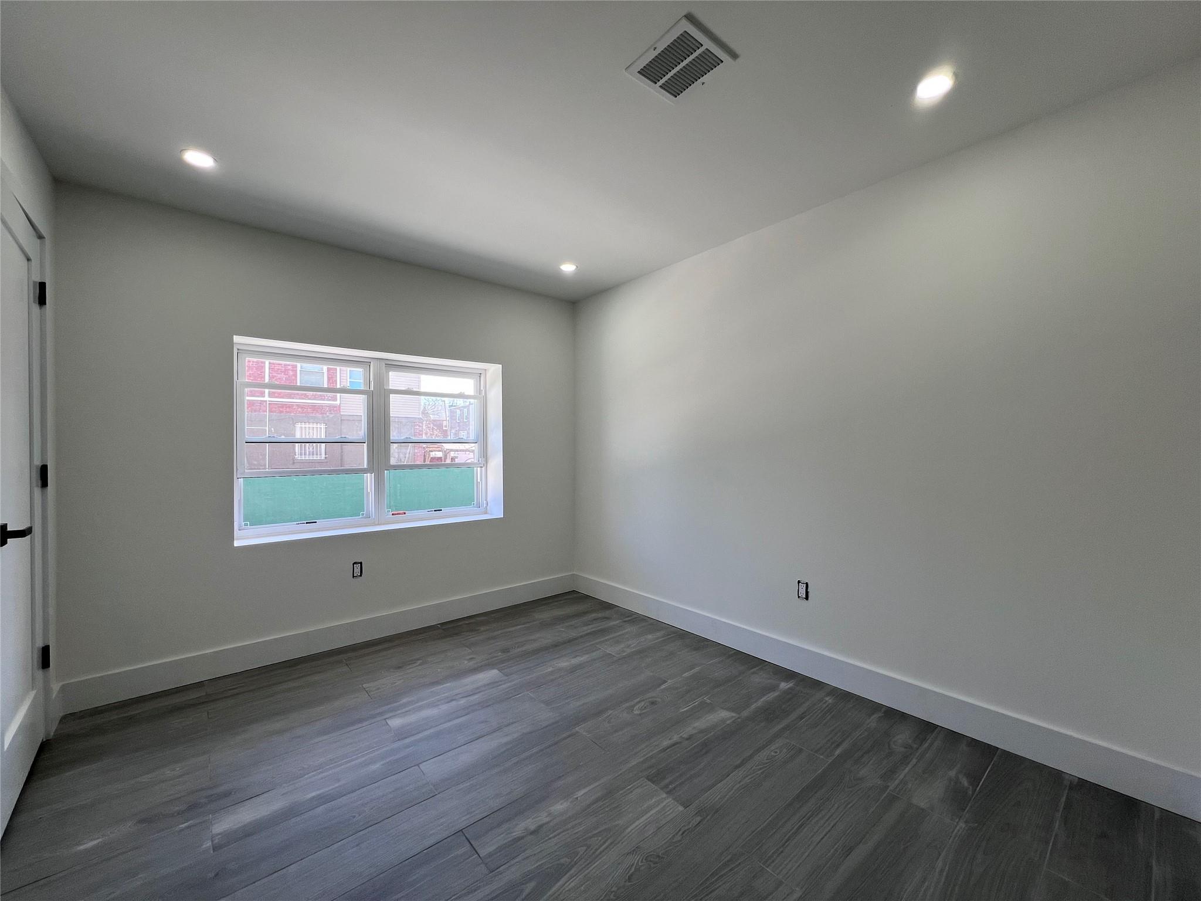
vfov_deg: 89.9
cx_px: 600
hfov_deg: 106.2
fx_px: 451
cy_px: 450
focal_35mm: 13
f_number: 1.8
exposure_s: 1/99
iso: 32
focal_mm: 1.57
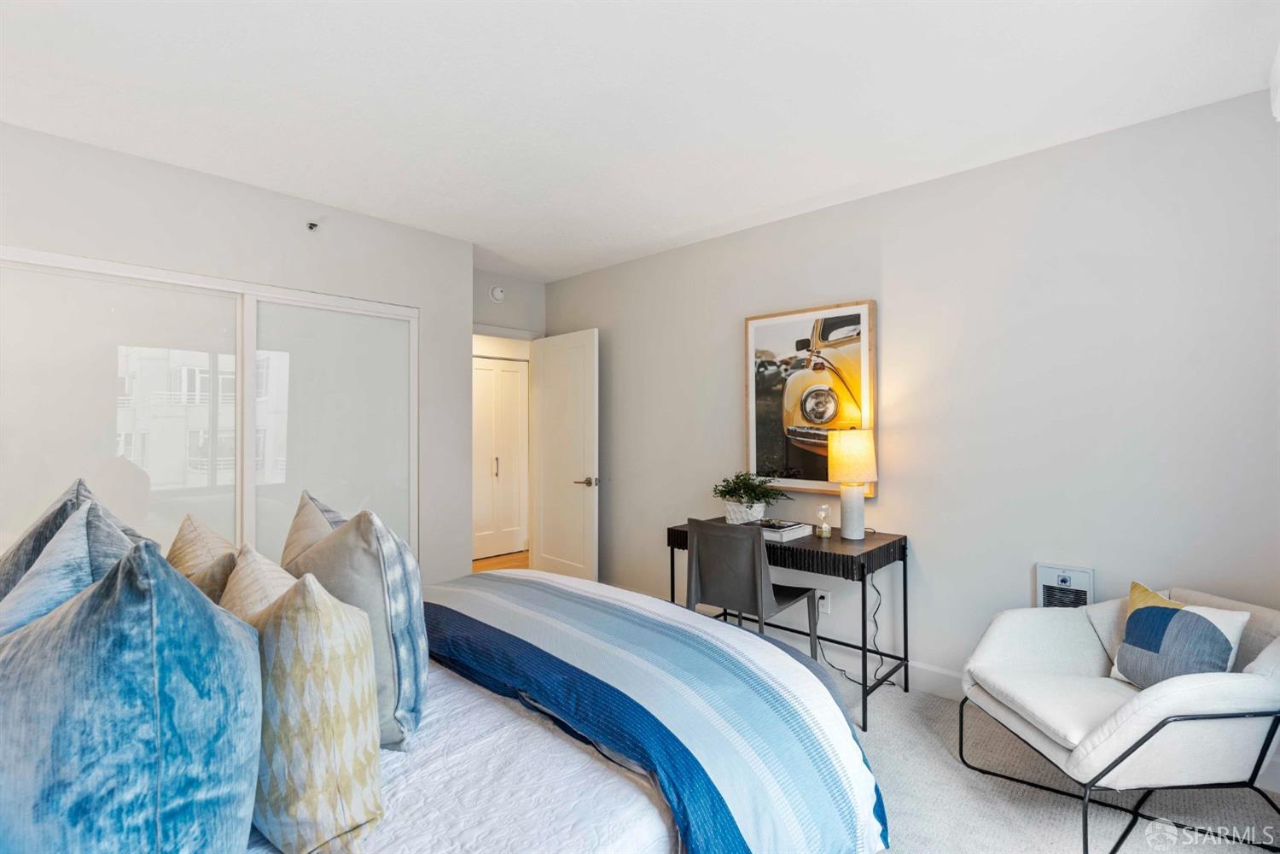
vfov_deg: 73.7
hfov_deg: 96.7
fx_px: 569
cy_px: 427
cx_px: 640
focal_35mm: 16
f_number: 8
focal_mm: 16
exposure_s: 1/2.5
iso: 100
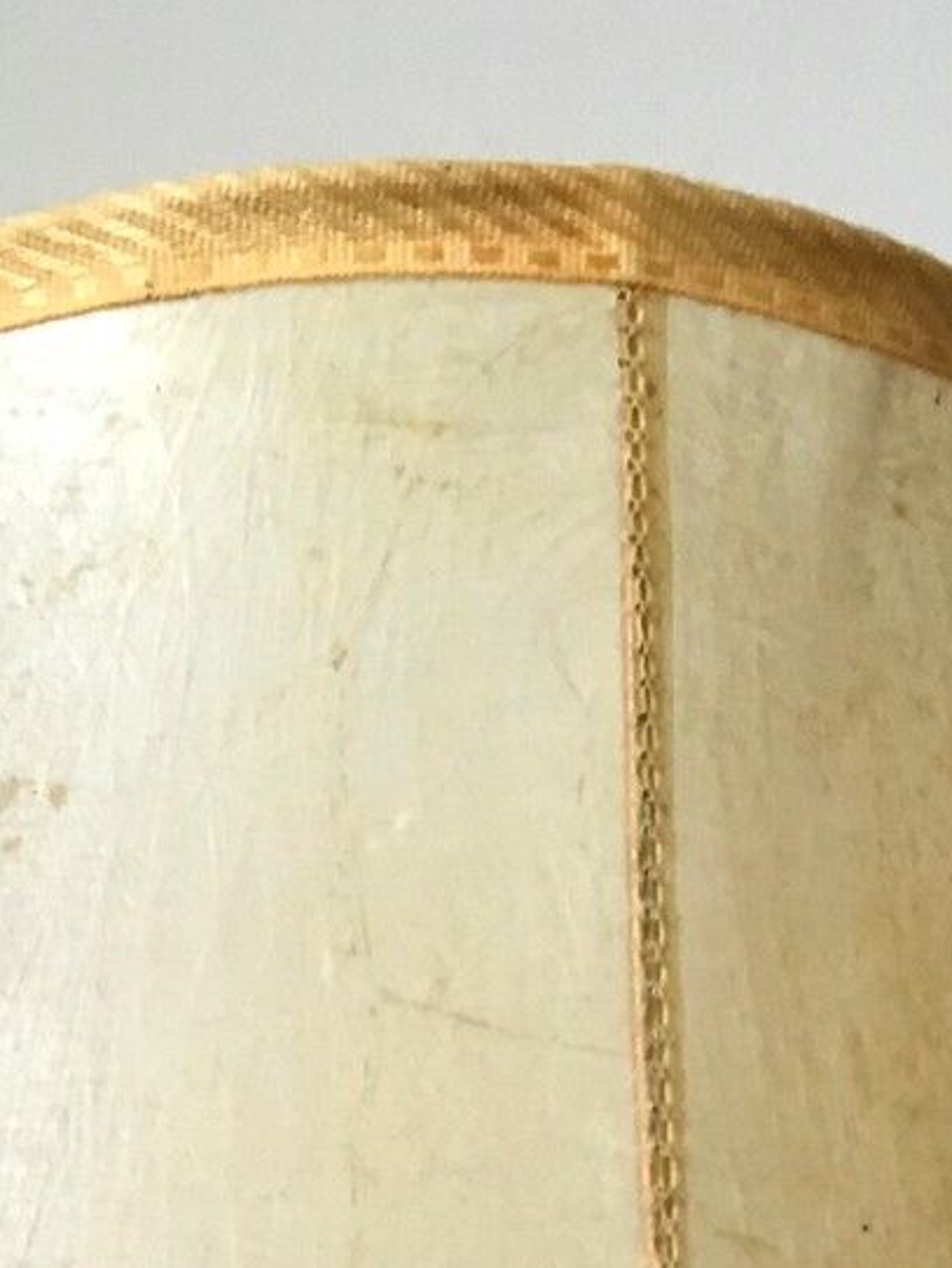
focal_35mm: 107
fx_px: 3920
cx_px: 365
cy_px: 2136
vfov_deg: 16.1
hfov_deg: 13.8
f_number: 2.2
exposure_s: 1/33
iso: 100
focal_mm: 4.15
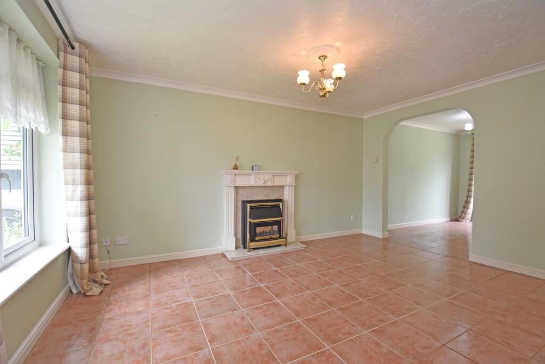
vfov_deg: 77.3
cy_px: 182
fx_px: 227
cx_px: 272
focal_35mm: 15
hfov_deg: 100.4
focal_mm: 10
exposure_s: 1/200
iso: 800
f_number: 5
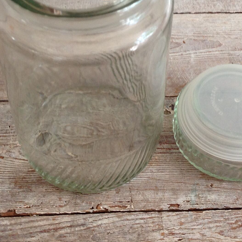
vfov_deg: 22.5
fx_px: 601
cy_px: 59
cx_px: 140
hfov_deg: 22.7
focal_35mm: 76
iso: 80
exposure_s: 1/15
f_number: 2.4
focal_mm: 4.28
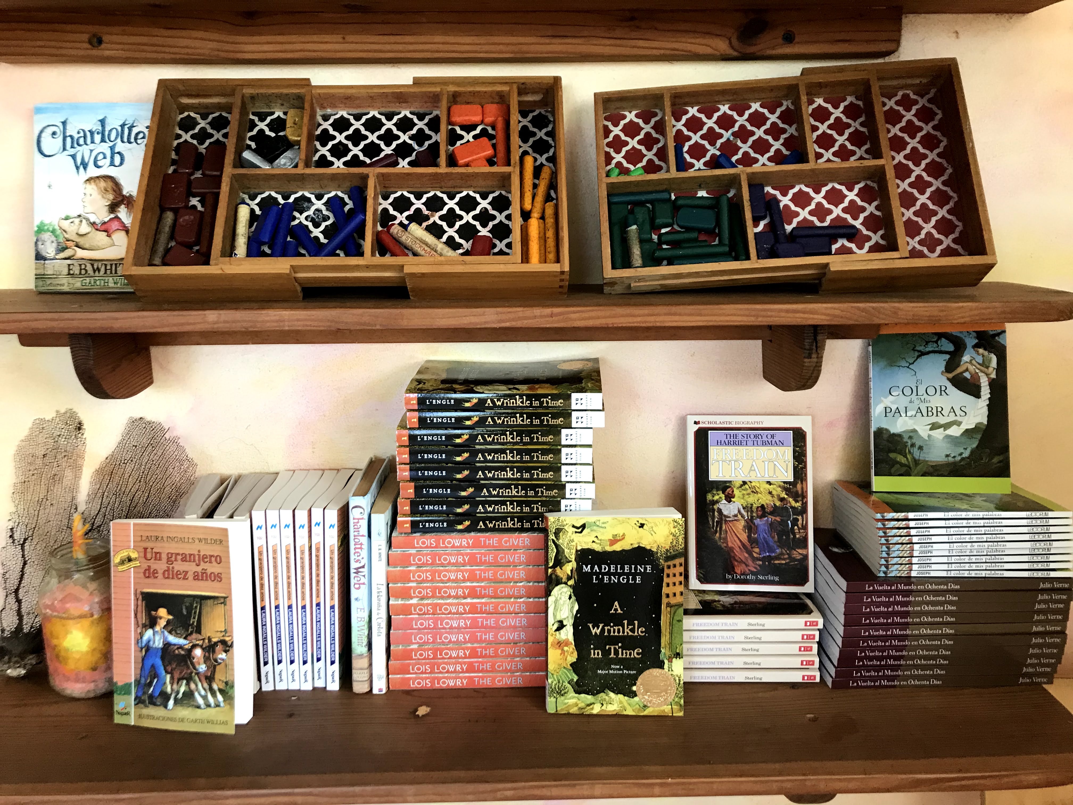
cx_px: 536
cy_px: 402
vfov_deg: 49.7
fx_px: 868
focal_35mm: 28
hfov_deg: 63.4
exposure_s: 1/24
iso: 40
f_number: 1.8
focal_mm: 3.99
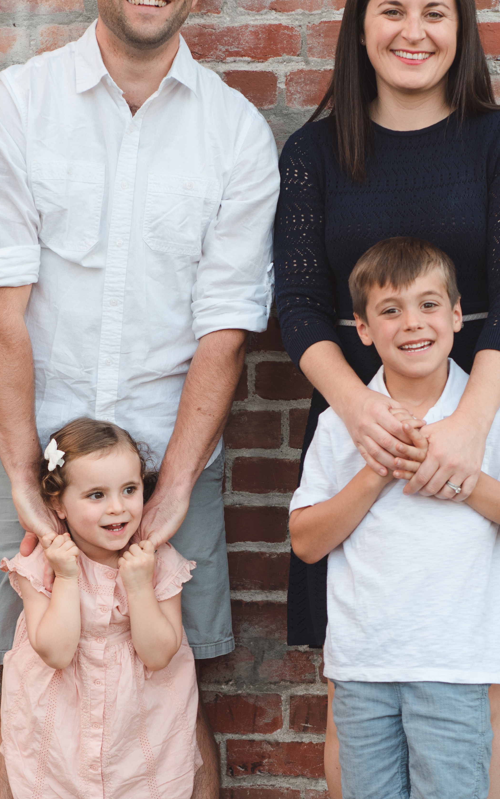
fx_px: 3401
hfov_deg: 8.4
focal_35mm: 156
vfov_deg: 13.4
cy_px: 448
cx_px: 261
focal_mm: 85
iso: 320
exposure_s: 1/400
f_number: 4
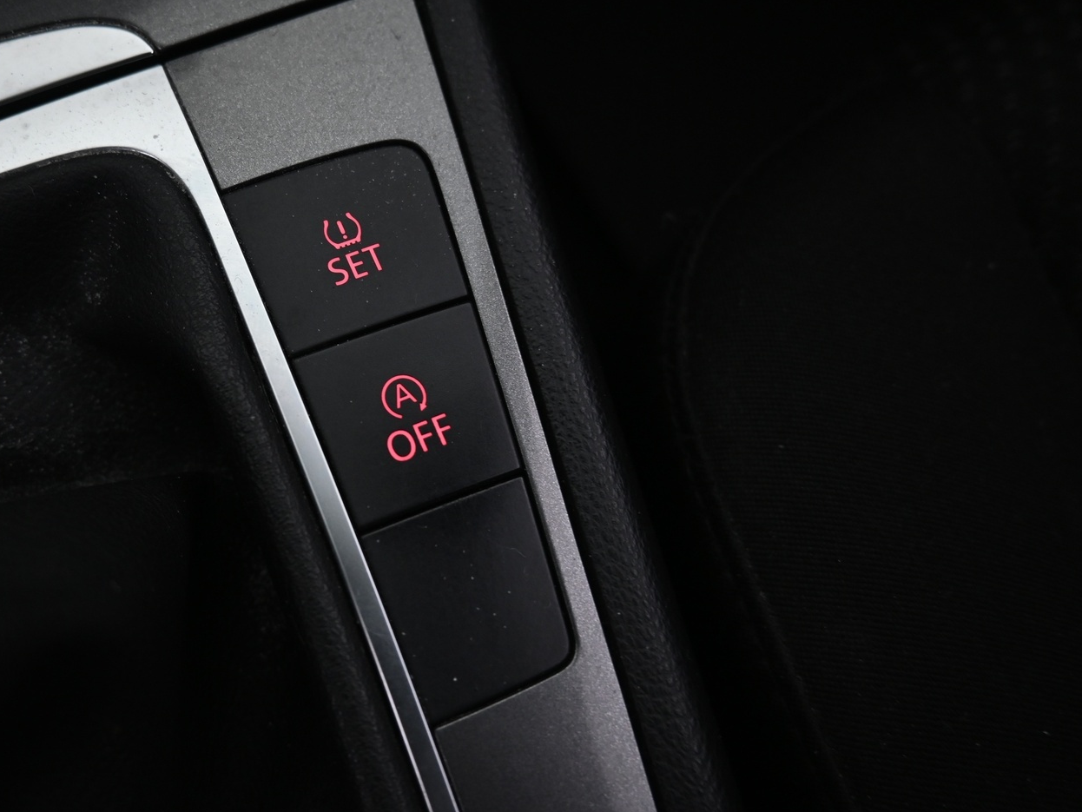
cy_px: 380
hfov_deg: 59.0
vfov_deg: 46.8
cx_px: 388
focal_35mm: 30
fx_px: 938
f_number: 3.5
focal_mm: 16
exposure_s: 1/25
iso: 640
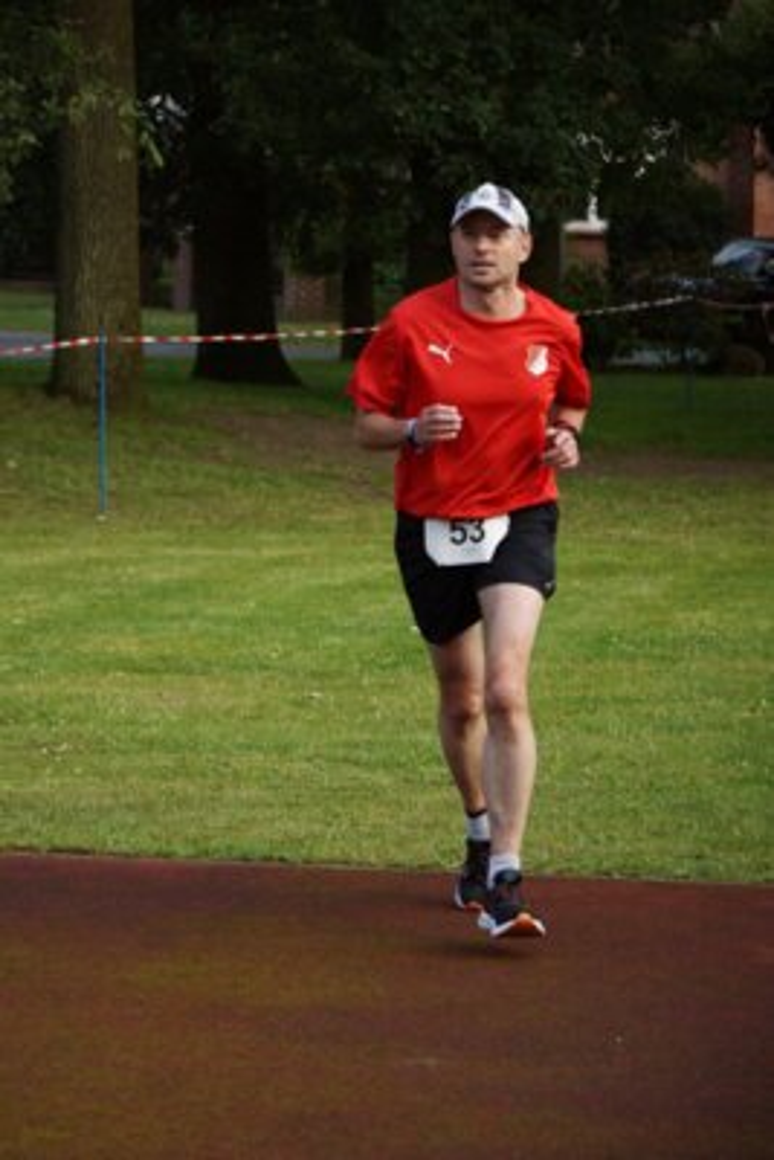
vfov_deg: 13.7
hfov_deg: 9.2
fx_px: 4833
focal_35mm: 150
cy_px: 580
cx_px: 387
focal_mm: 100
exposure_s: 1/1000
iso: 1600
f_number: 5.6
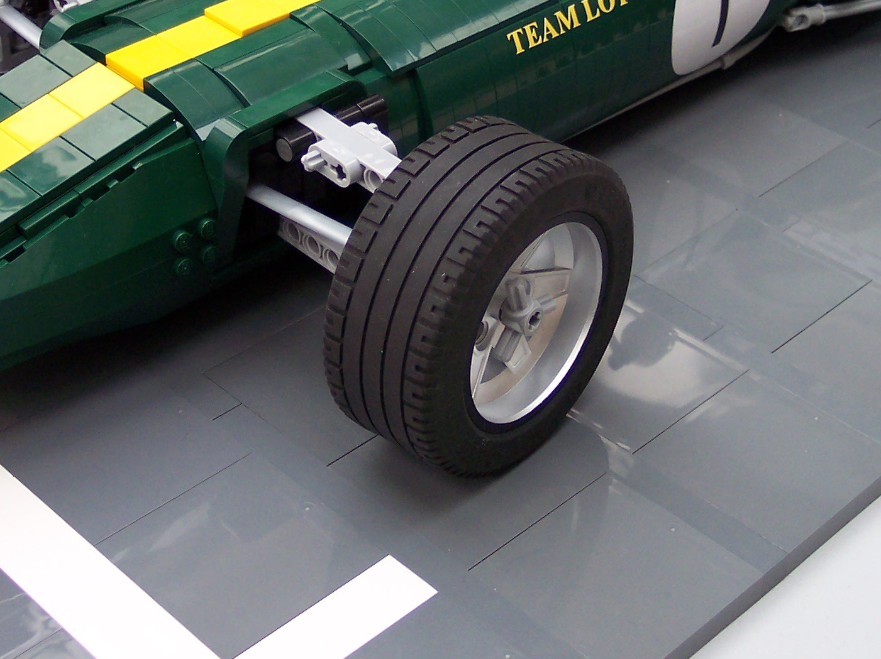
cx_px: 472
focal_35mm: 70
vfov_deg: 20.6
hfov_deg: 27.8
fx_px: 1780
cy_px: 76
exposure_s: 1/250
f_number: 2.8
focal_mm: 8
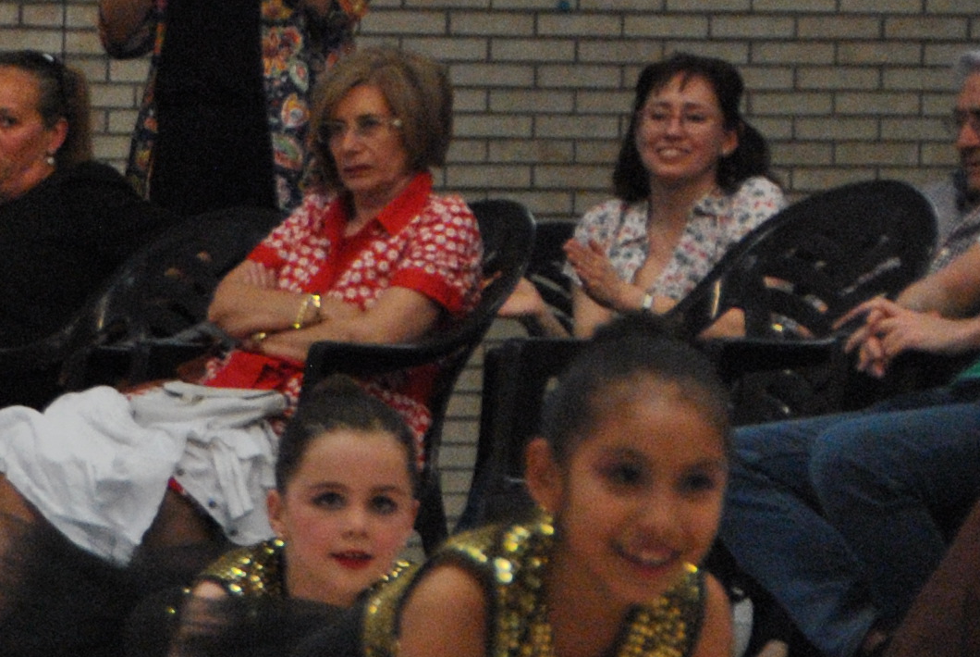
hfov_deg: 5.0
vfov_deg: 3.4
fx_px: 11199
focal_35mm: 411
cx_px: -680
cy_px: 637
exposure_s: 1/250
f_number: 5.3
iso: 800
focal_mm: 75
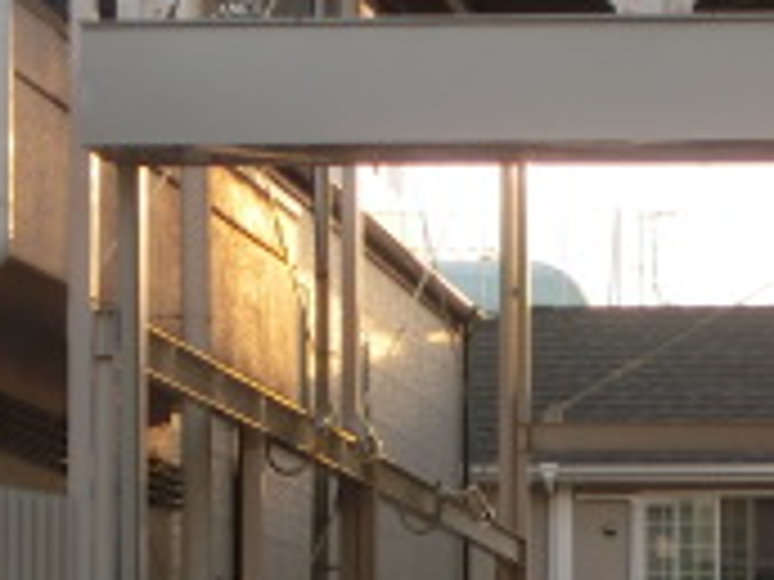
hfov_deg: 11.2
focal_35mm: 175
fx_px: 3913
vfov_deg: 8.2
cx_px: 801
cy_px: 1039
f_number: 4.2
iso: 200
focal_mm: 8.29
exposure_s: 1/250
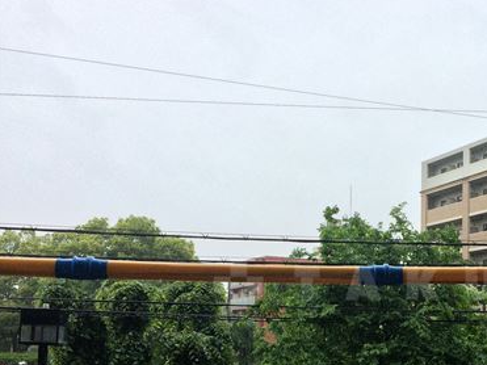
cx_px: 411
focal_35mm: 50
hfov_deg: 36.5
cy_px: 285
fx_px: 703
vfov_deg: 28.5
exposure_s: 1/733
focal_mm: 4.15
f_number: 2.2
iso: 32
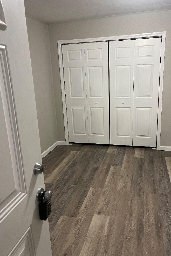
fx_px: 200
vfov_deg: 65.5
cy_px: 125
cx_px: 96
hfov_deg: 46.3
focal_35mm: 28
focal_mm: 5.1
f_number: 1.6
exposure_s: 1/60
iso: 500
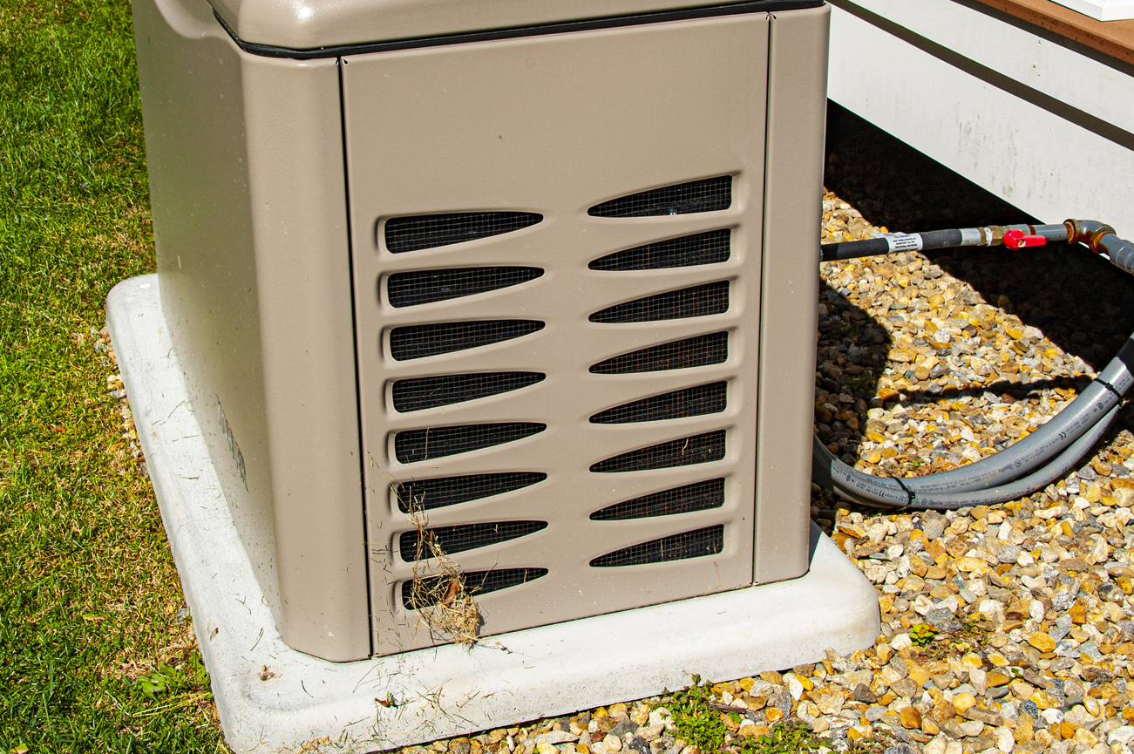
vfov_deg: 21.8
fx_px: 1951
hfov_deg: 32.4
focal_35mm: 62
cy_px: 233
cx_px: 486
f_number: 11
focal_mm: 38
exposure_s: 1/500
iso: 200
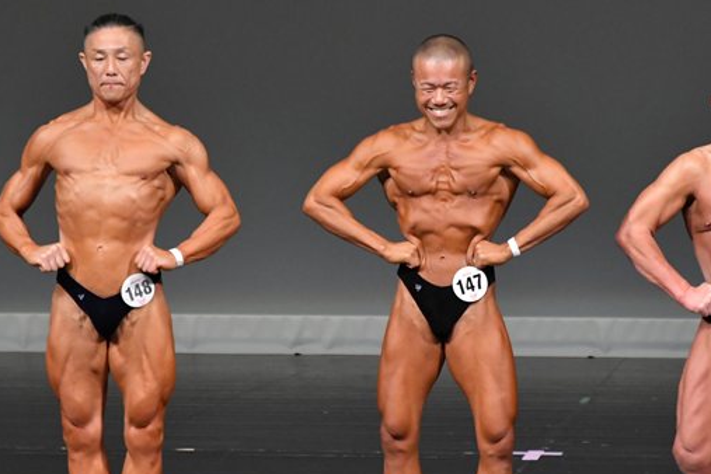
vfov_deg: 2.6
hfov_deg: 3.9
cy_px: 294
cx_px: 427
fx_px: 10407
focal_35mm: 527
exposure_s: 1/400
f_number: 5.6
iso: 4000
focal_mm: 230
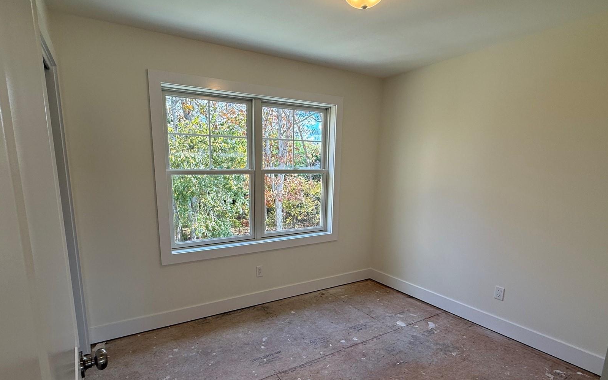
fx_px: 315
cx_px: 284
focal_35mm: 19
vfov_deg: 61.8
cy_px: 224
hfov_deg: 87.9
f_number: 2.2
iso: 64
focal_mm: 2.22
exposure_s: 1/127
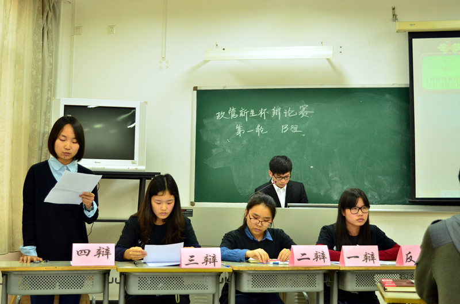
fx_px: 650
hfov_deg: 39.0
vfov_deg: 26.3
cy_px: 152
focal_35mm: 51
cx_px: 230
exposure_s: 1/40
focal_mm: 34
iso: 1000
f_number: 4.5
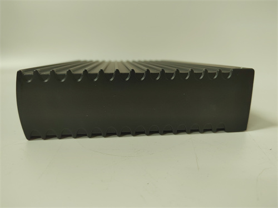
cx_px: 139
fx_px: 185
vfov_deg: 58.9
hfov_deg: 73.9
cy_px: 104
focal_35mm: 23
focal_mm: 5.52
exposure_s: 1/100
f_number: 1.9
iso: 2175
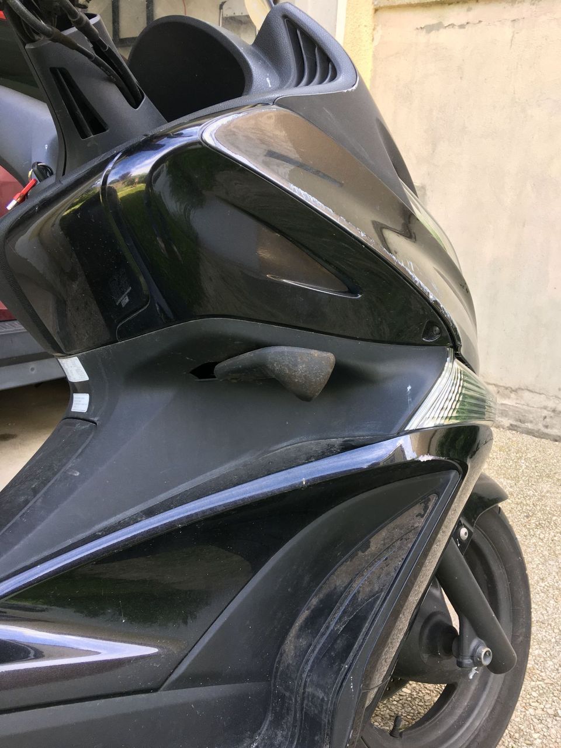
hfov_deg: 48.2
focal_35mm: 29
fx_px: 627
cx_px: 280
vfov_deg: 61.7
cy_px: 374
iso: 40
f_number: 2.2
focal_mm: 4.15
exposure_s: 1/100
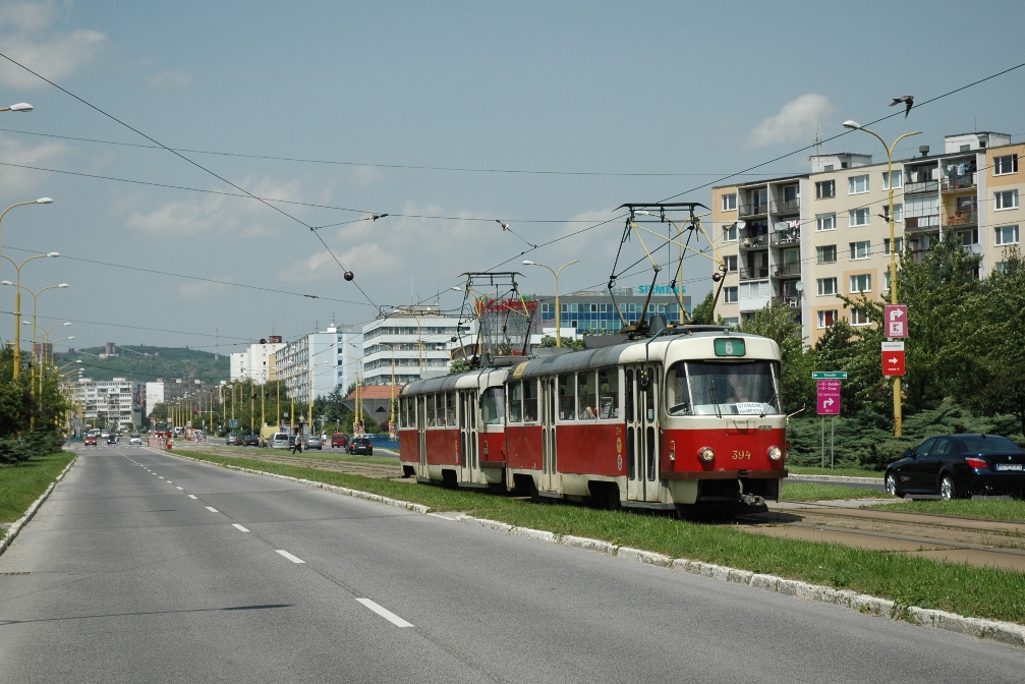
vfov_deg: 19.5
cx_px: 518
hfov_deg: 28.8
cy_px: 343
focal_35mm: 70
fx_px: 1994
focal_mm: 46
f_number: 5.6
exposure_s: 1/1600
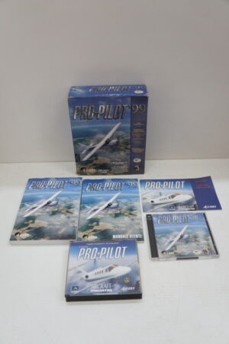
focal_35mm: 30
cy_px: 172
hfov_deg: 43.5
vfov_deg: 62.0
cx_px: 114
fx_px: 287
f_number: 4.5
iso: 640
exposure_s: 1/60
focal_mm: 20
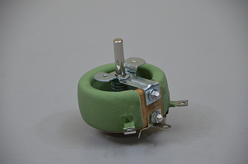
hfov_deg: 8.6
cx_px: 124
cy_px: 82
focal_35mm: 240
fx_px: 1650
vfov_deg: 5.7
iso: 900
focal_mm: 160
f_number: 6
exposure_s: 1/125
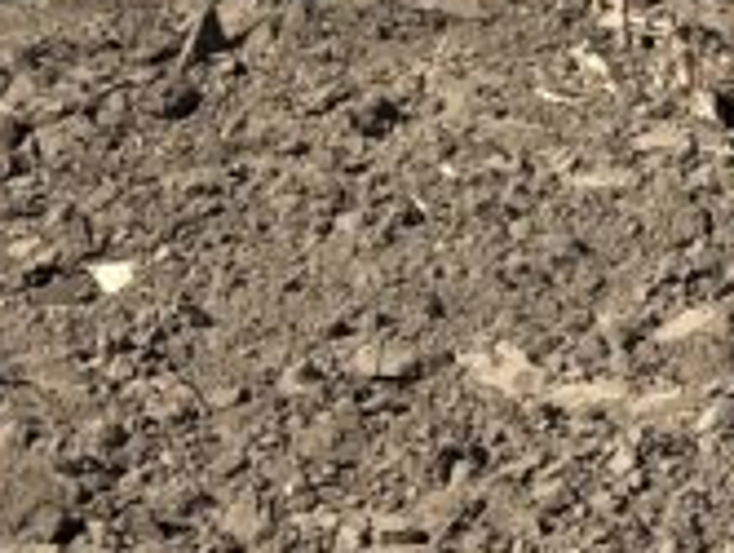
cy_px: -349
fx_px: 3398
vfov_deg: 9.0
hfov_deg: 10.7
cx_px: 1720
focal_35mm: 160
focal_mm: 5.1
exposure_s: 1/4484
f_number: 1.6
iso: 50
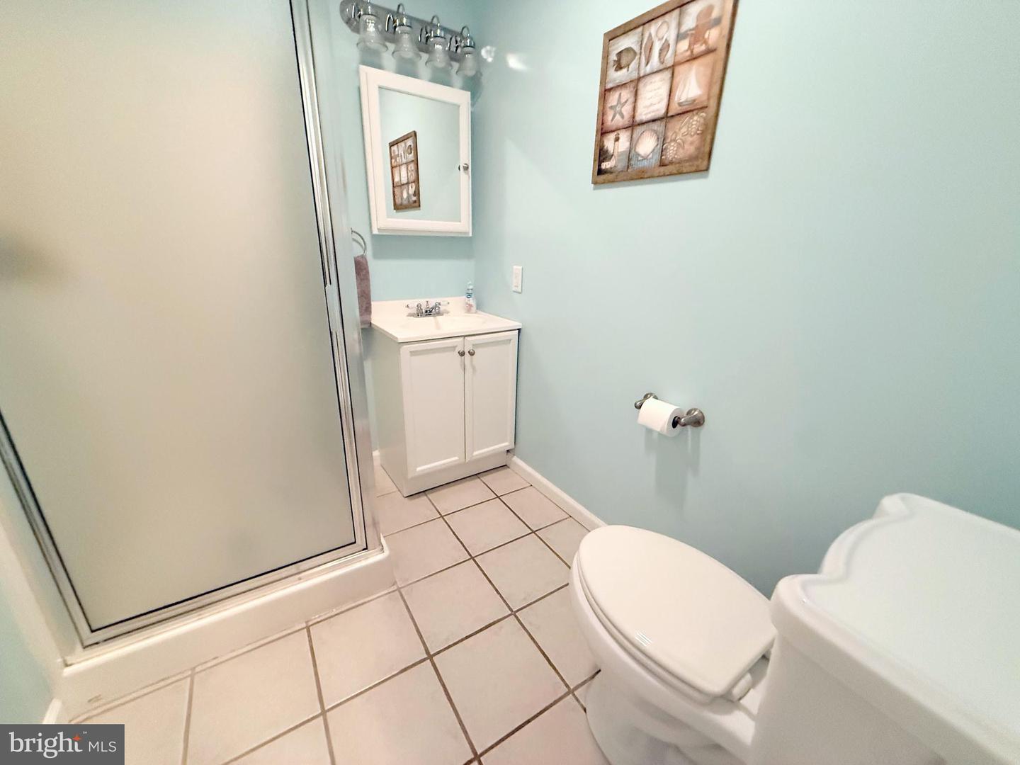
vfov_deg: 85.7
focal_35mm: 14
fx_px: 413
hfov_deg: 102.1
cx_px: 510
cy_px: 382
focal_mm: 2.22
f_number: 2.2
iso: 1000
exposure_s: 1/60
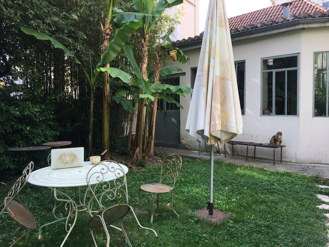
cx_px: 164
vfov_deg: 48.2
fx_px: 276
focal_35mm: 29
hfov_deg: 61.7
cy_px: 124
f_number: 2.2
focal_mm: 4.15
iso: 25
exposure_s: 1/386
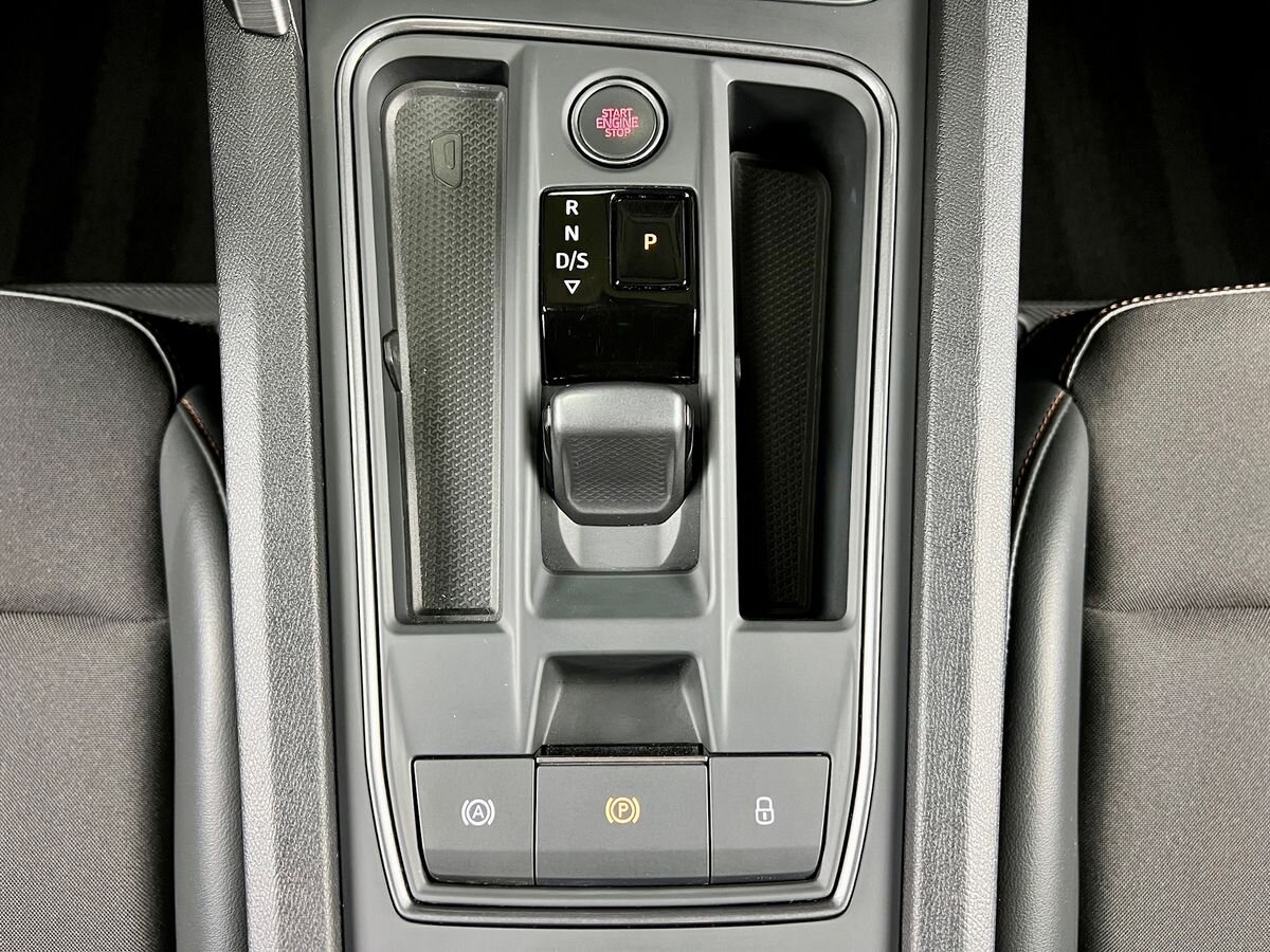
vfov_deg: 53.1
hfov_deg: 67.3
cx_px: 635
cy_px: 476
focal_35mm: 26
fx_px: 954
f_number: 1.5
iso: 320
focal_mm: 5.7
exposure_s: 1/50
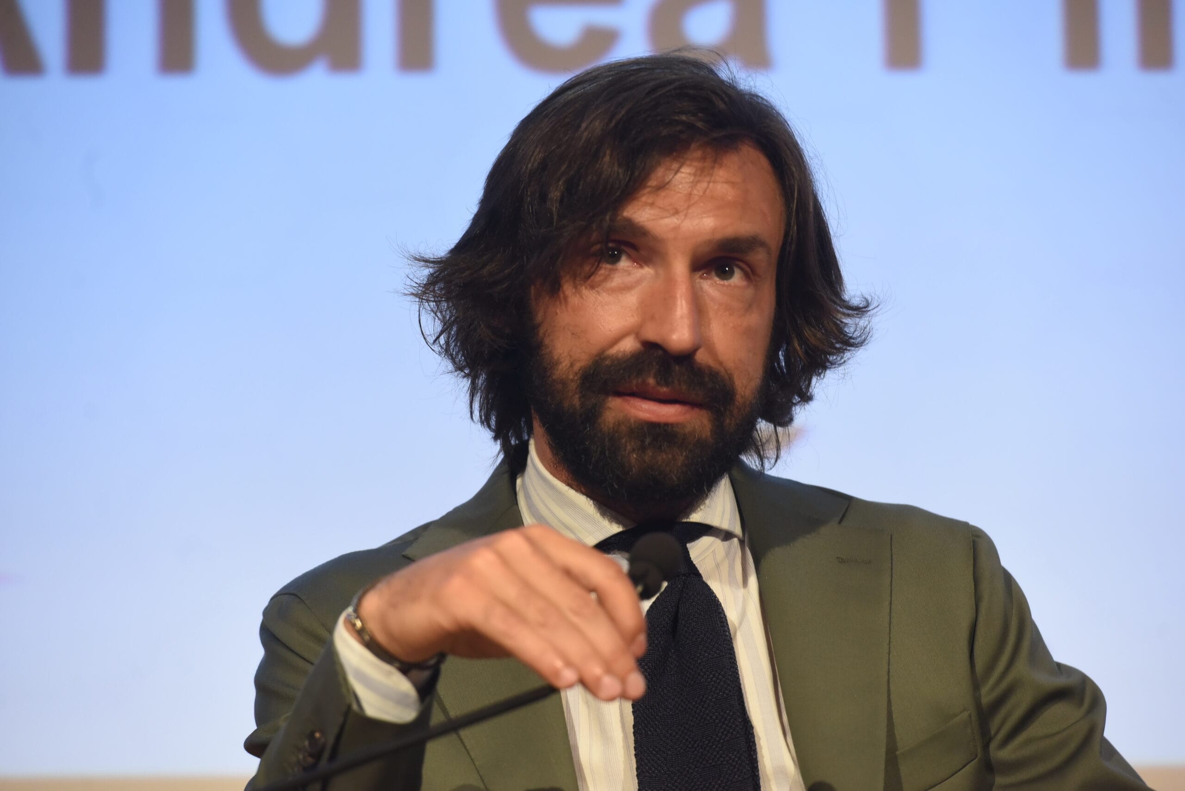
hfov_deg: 10.3
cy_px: 396
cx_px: 592
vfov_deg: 6.9
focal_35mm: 200
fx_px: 6586
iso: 2000
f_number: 5
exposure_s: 1/160
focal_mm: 200
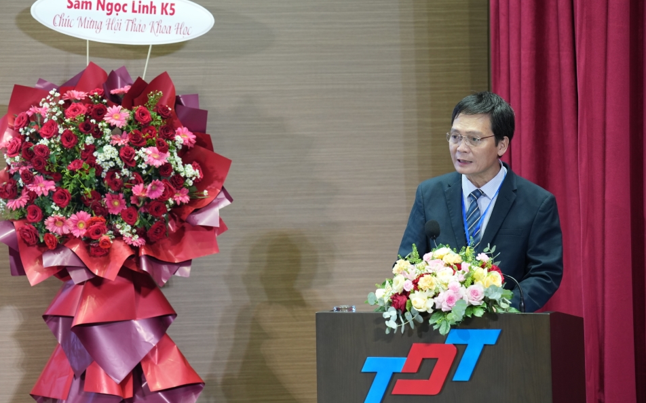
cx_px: 311
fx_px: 2923
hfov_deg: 12.6
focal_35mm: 166
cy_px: 196
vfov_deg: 7.9
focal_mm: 155
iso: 1600
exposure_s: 1/100
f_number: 4
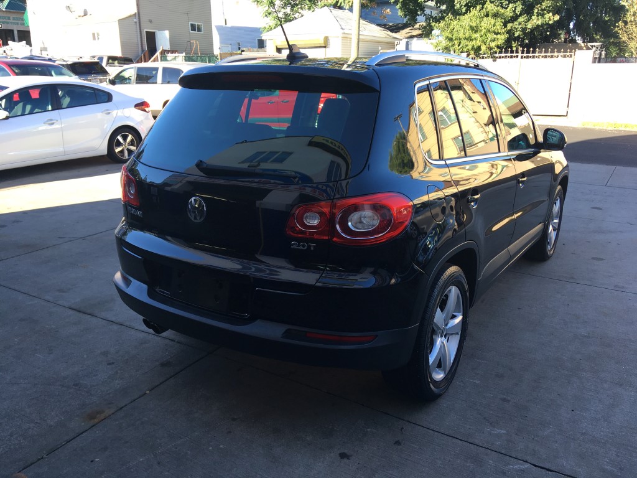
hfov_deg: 61.7
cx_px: 318
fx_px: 534
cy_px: 239
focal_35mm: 29
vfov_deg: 48.2
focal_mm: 4.15
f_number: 2.2
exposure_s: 1/162
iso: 25
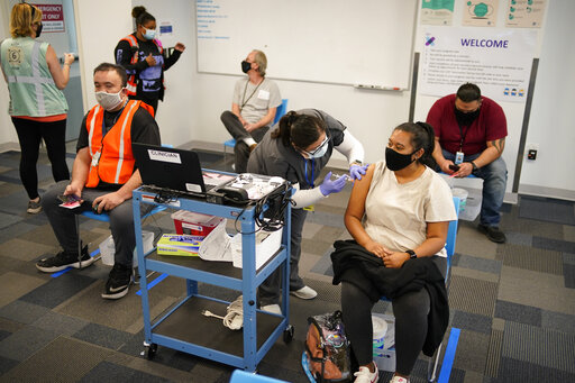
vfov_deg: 37.8
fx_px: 559
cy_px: 192
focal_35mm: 35
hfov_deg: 54.4
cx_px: 288
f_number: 1.8
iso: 1600
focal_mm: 35
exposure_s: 1/320
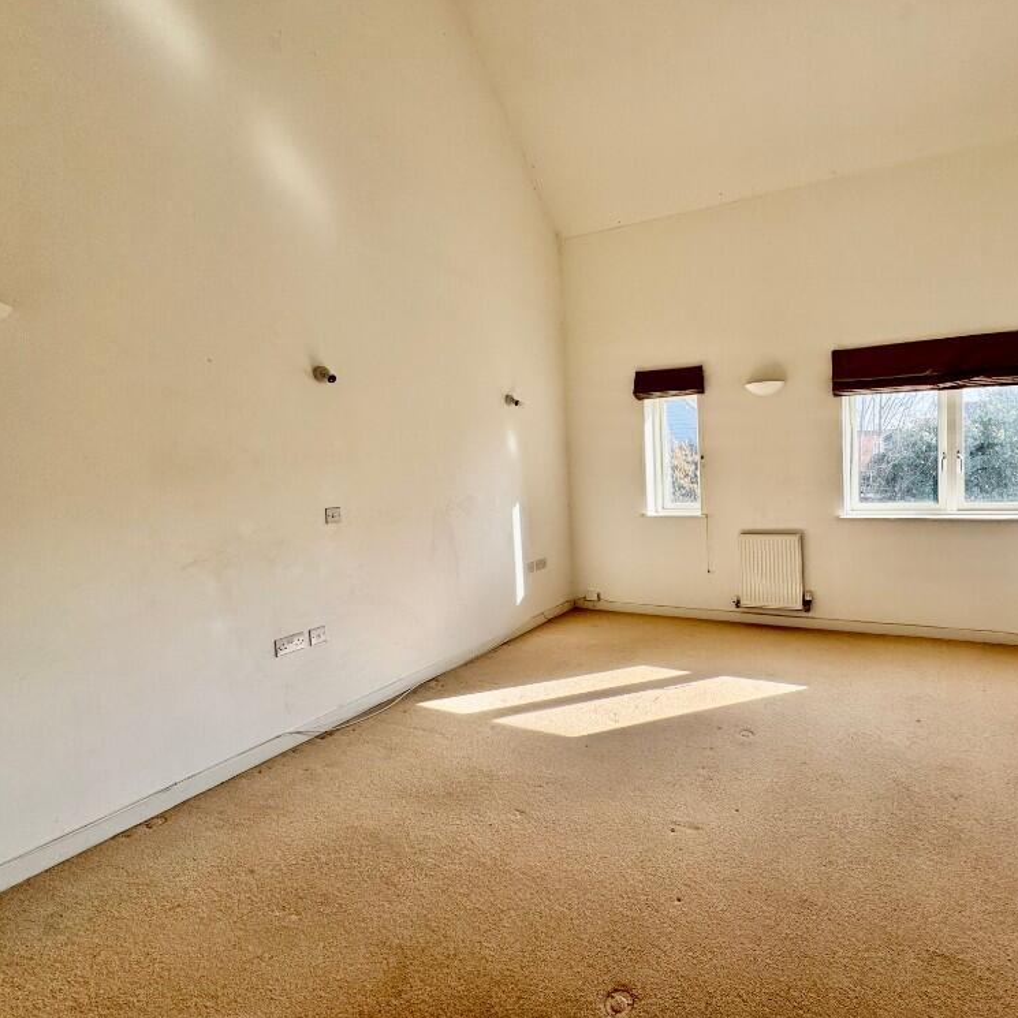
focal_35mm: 17
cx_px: 653
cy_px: 496
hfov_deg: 81.9
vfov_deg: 84.0
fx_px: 566
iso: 40
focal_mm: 2.22
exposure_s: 1/241
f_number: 2.2
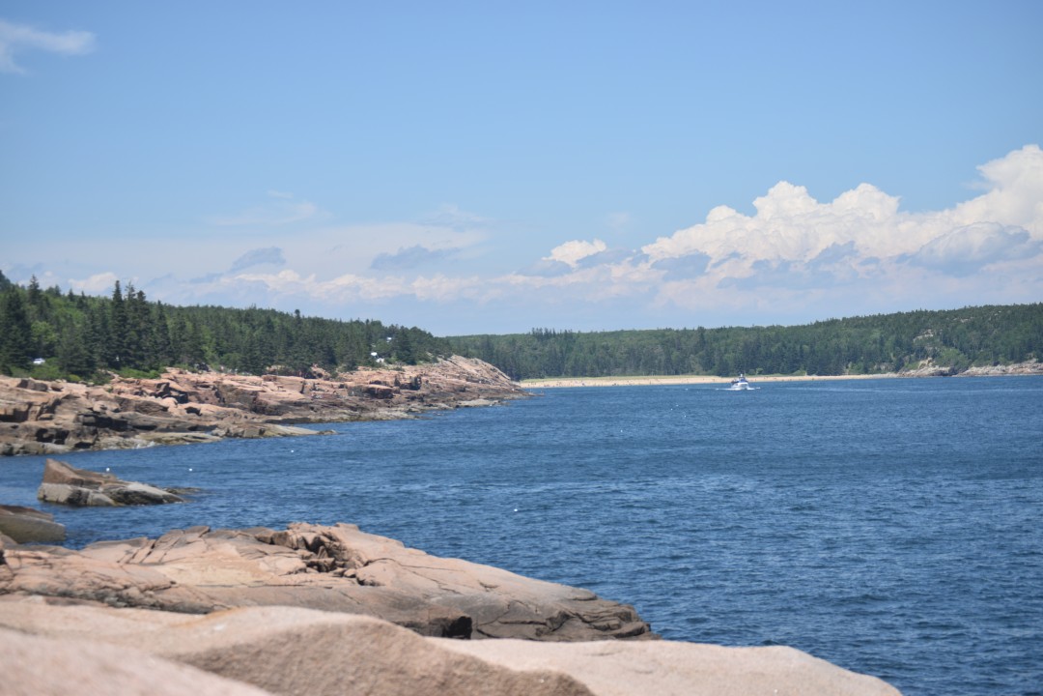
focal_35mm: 82
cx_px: 522
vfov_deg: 16.6
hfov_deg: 24.6
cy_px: 348
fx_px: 2390
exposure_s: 1/1000
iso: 100
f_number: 4
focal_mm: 55
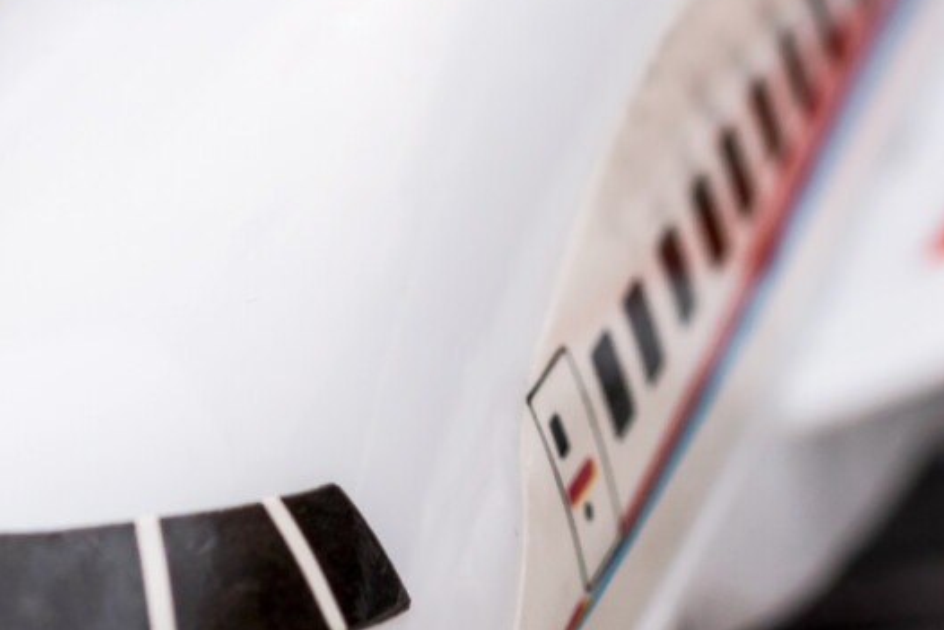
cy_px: 1162
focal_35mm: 511
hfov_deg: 4.0
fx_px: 13402
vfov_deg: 2.7
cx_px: 257
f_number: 9
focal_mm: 105
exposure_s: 1/200
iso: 320
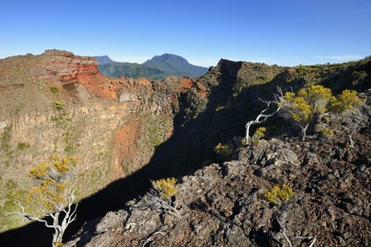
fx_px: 299
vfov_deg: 45.0
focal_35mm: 29
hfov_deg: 63.7
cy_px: 124
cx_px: 186
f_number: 14
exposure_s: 1/250
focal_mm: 29
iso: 200
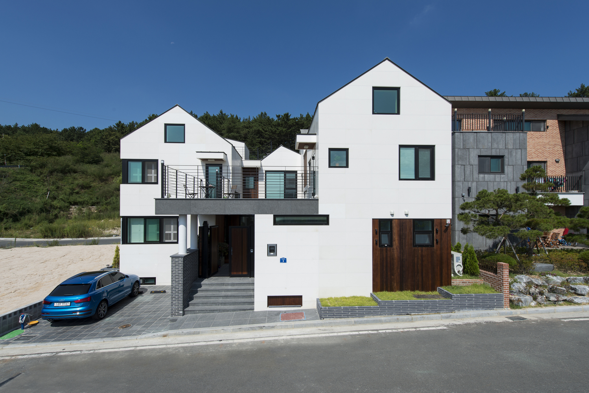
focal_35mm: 17
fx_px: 278
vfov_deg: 70.5
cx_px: 294
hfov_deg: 93.3
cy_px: 196
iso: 100
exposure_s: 1/320
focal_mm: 17
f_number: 11
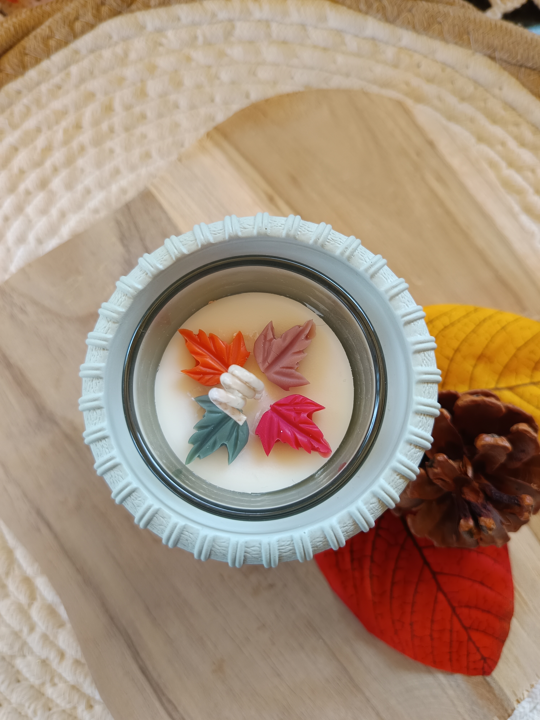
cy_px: 360
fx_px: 499
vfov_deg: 71.6
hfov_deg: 56.8
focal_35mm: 24
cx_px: 270
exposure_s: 1/100
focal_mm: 5.31
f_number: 1.7
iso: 147
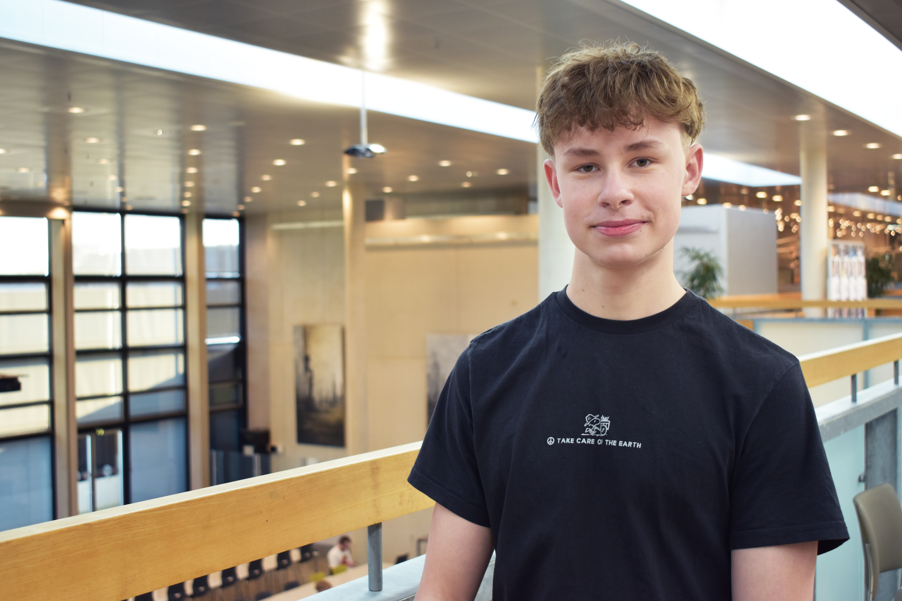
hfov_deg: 42.3
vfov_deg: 28.9
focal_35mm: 46
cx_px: 451
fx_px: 1165
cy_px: 300
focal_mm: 31
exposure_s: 1/60
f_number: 4.2
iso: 400
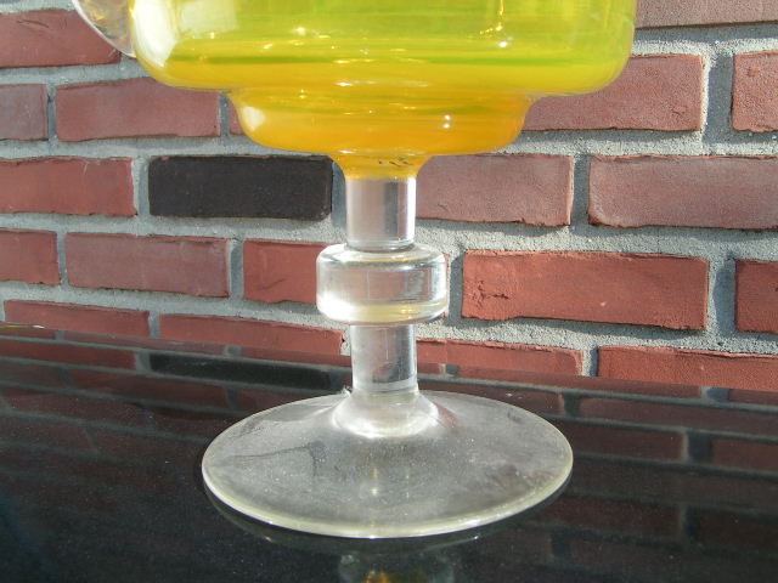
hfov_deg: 49.0
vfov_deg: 37.7
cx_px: 389
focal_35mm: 38
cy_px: 292
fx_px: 854
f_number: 5.6
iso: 50
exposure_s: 1/100
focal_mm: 5.8
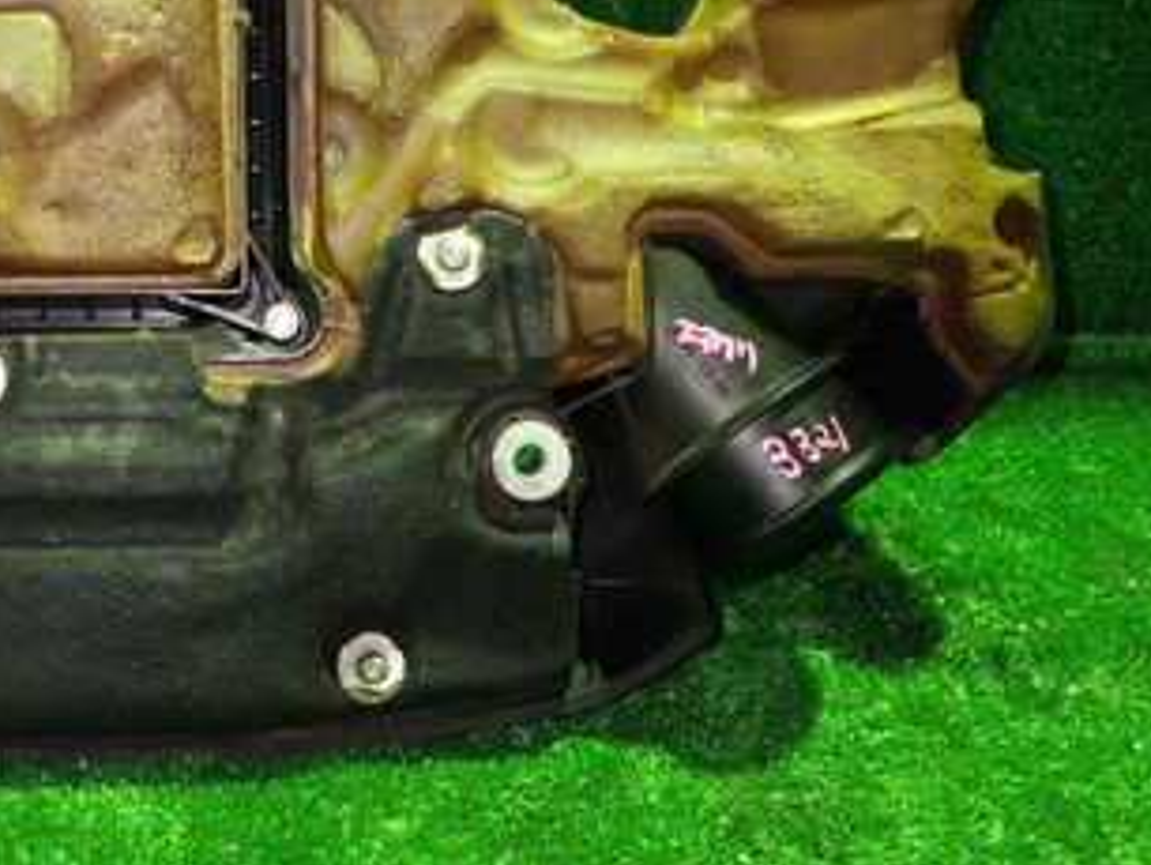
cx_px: 207
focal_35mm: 49
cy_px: 181
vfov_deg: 29.1
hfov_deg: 37.3
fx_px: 1631
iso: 800
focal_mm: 4.5
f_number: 2
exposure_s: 1/25
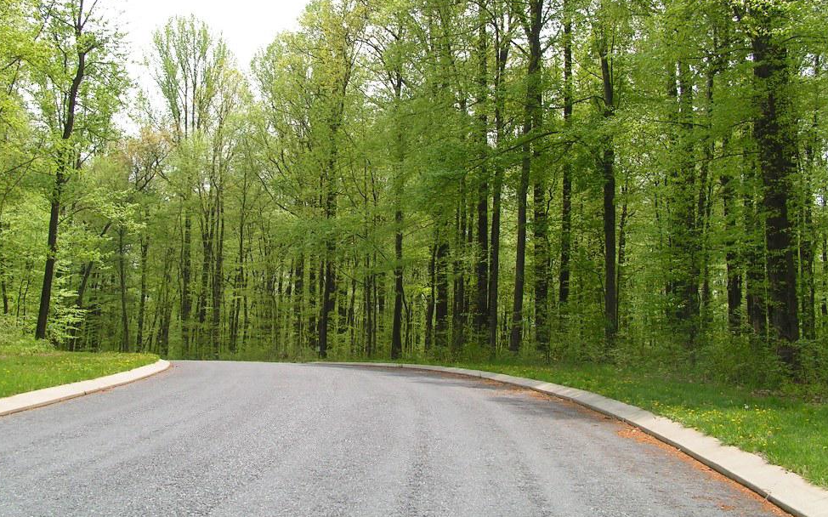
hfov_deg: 42.6
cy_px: 202
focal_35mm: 47
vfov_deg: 27.3
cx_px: 394
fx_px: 1060
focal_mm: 6.3
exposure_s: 1/160
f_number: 5.6
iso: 50
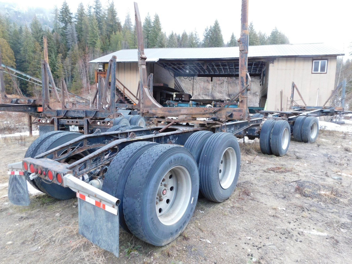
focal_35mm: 23
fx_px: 234
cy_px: 132
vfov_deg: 58.9
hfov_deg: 73.9
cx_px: 176
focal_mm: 4
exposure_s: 1/30
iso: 125
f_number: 3
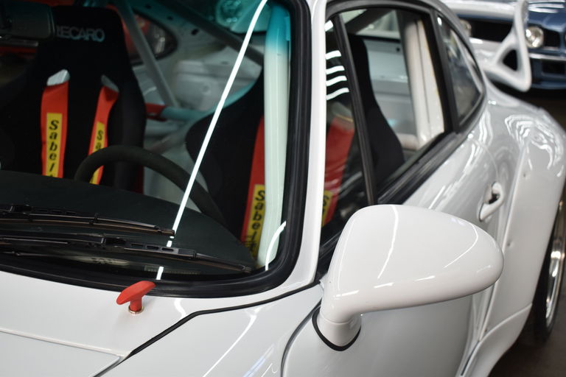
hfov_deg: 41.1
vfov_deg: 28.1
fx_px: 755
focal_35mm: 48
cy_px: 188
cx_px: 283
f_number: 4.5
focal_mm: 32
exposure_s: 1/50
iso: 250
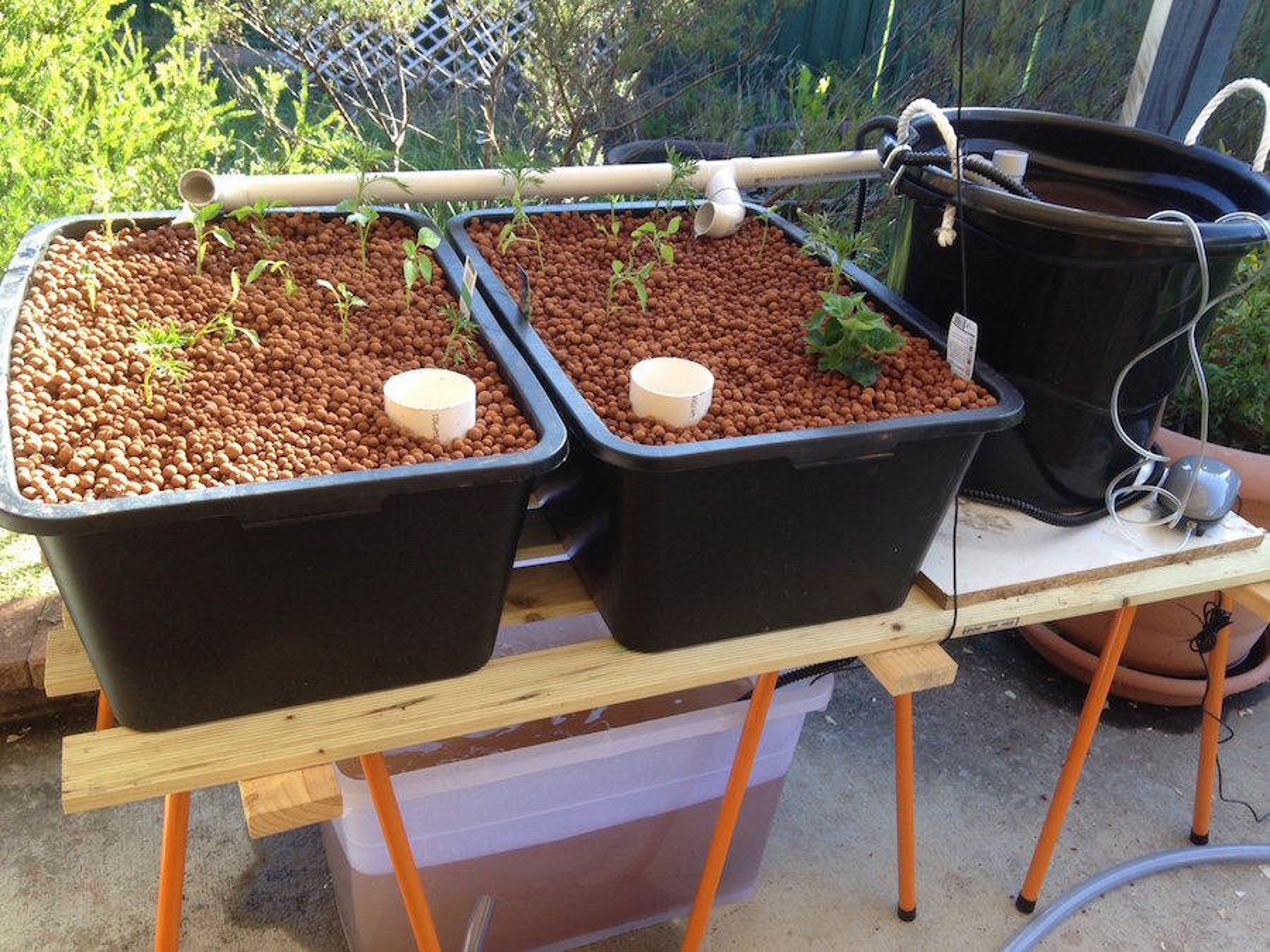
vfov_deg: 42.9
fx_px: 1211
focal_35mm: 33
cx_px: 635
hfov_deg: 55.4
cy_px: 476
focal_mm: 4.12
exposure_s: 1/120
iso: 50
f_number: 2.4
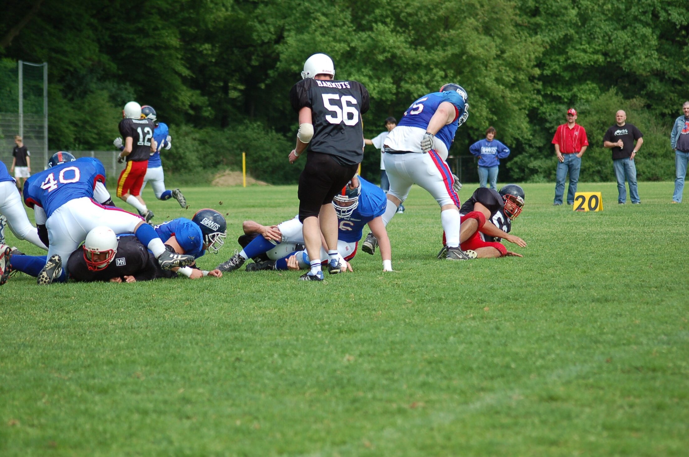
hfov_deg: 12.5
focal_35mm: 165
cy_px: 228
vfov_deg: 8.3
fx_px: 3152
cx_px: 344
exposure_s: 1/1000
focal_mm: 110
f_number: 4.2
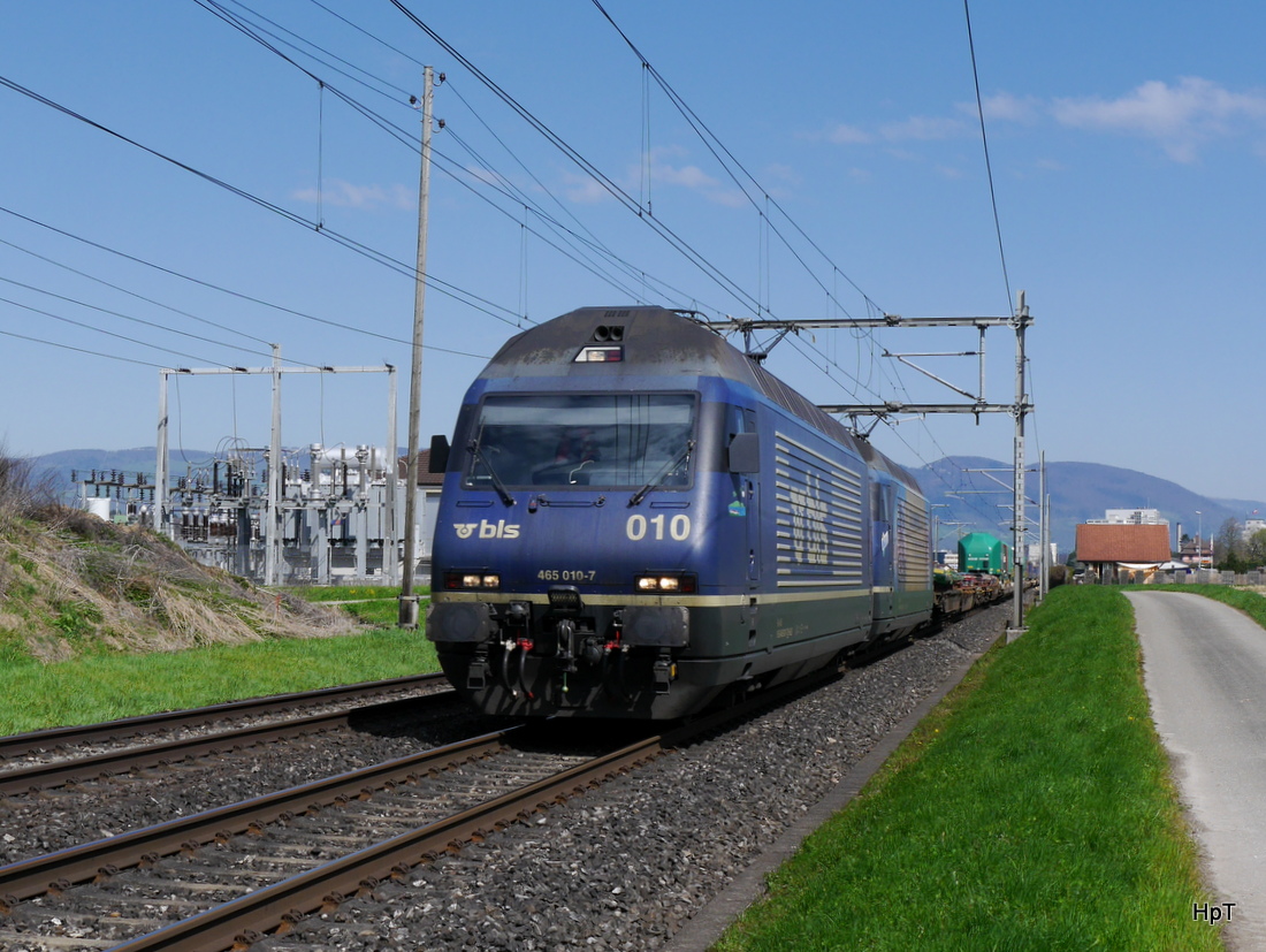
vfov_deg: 37.8
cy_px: 476
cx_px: 633
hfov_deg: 48.9
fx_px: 1391
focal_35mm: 38
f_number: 9
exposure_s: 1/400
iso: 160
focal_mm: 19
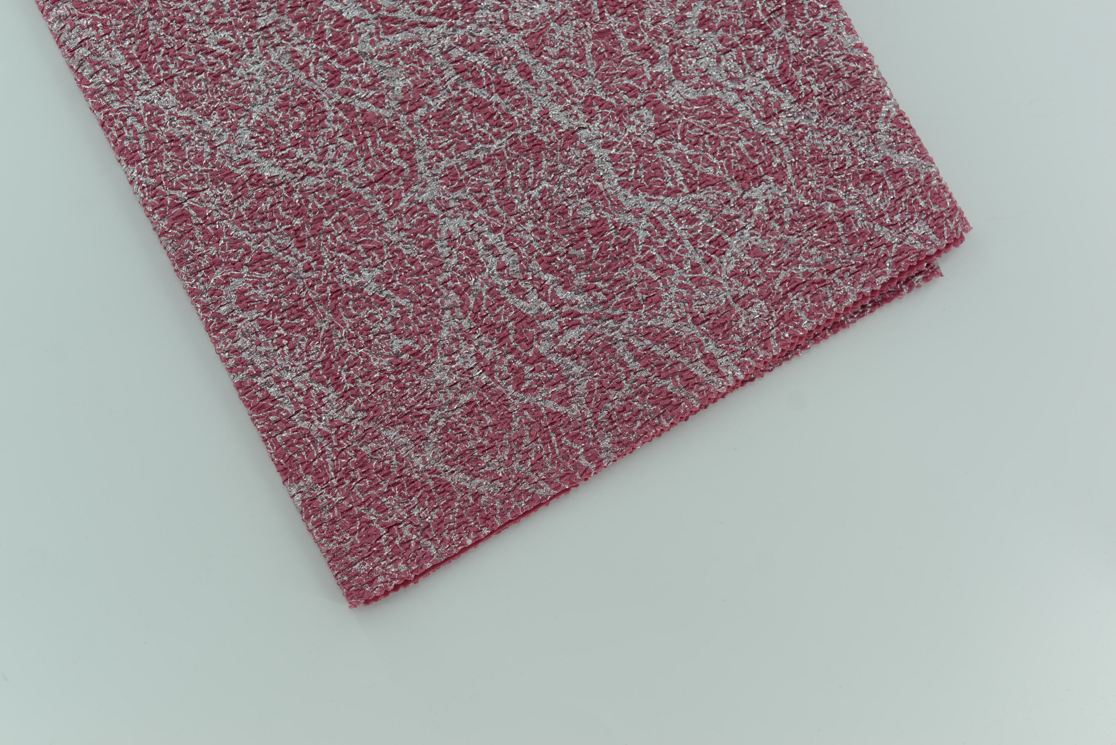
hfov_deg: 39.6
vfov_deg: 27.0
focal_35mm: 50
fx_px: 1551
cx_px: 558
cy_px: 372
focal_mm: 50
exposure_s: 1/200
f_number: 4
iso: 100
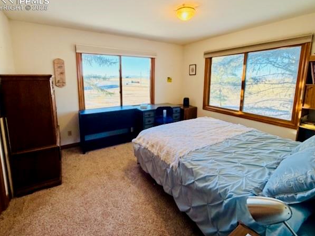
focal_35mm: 15
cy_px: 119
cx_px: 152
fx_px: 137
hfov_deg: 98.1
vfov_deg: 81.8
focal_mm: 2.22
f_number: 2.2
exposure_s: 1/120
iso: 320
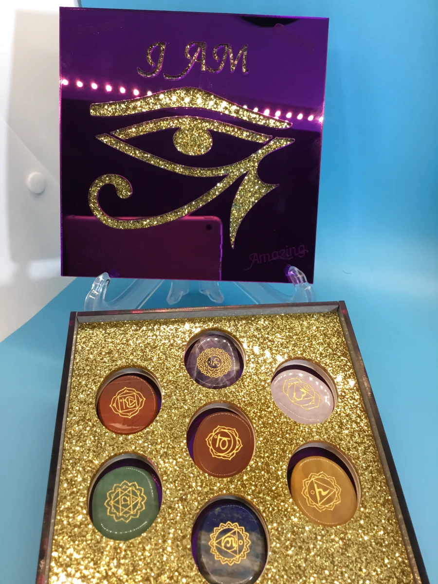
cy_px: 292
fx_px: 523
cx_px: 219
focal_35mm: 31
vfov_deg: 58.4
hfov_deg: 45.4
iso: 25
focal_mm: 3.3
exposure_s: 1/30
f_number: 2.4
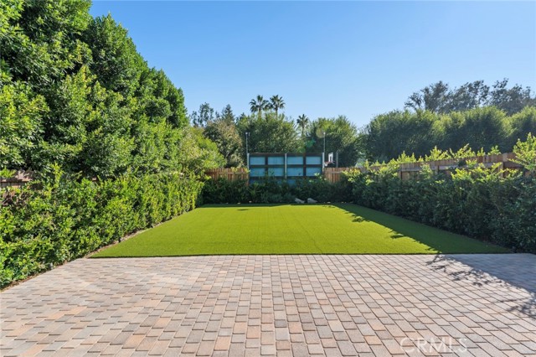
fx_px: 250
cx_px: 268
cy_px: 178
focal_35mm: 17
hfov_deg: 94.0
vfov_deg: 71.0
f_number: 8
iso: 125
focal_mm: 16.8
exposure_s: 1/250
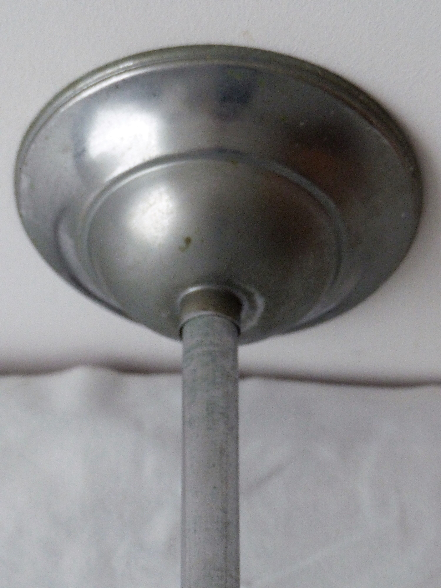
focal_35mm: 157
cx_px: 220
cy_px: 294
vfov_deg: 12.6
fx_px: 2667
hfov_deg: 9.5
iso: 400
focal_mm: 25.6
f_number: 2.8
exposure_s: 1/30
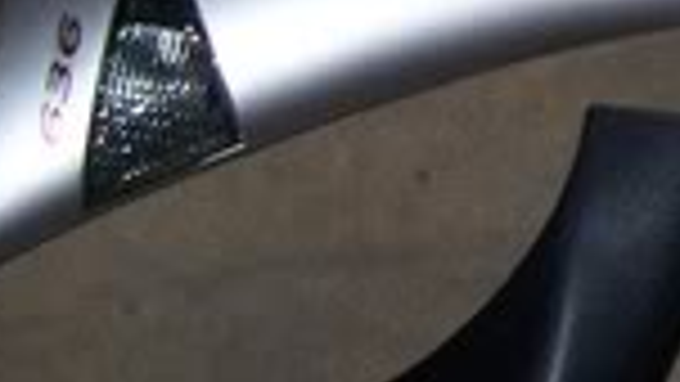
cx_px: 1049
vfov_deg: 6.7
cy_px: -404
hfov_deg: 11.7
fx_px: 3174
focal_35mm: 176
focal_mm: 6.3
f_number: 2.8
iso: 80
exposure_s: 1/60
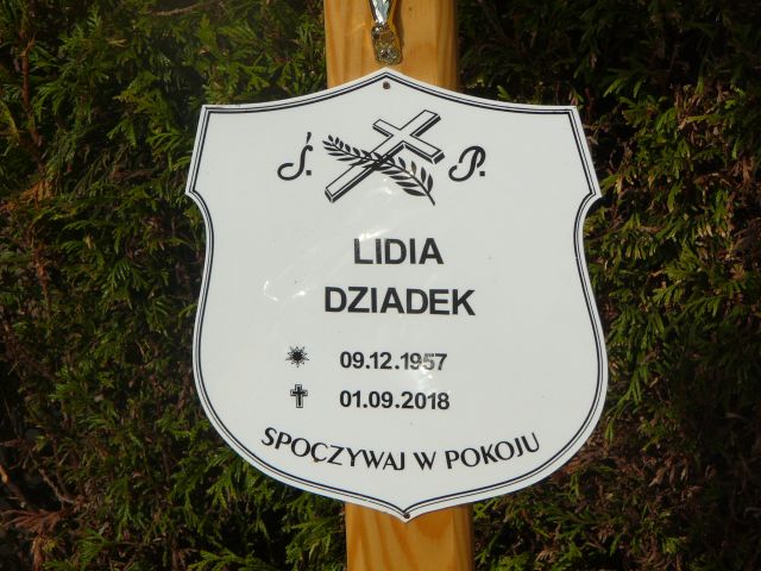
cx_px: 380
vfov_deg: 10.0
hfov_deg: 13.3
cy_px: 286
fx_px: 3254
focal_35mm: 148
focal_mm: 22
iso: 80
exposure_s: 1/500
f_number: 6.3
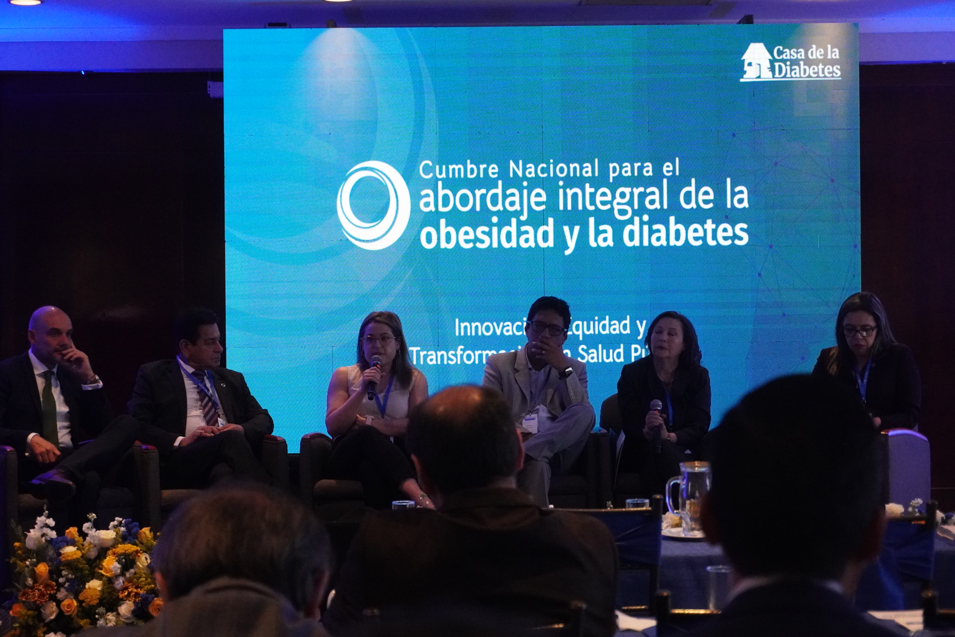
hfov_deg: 27.0
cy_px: 318
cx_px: 478
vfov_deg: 18.2
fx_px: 1989
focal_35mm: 75
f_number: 5.6
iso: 6400
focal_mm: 50
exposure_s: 1/125
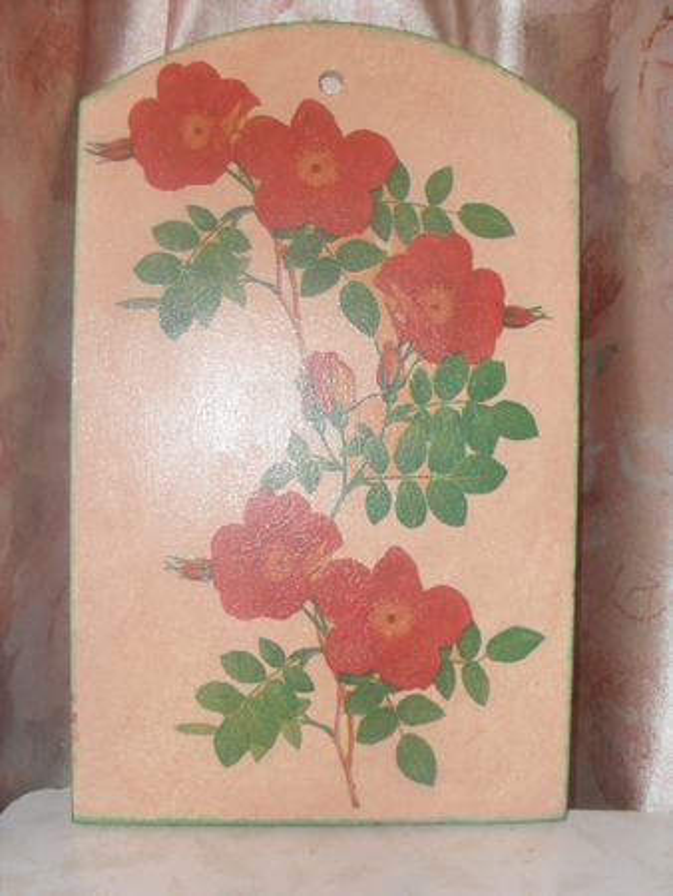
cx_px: 336
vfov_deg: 49.0
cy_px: 448
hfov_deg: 37.8
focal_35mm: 38
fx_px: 984
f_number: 2.8
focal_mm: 6.3
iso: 200
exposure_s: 1/45
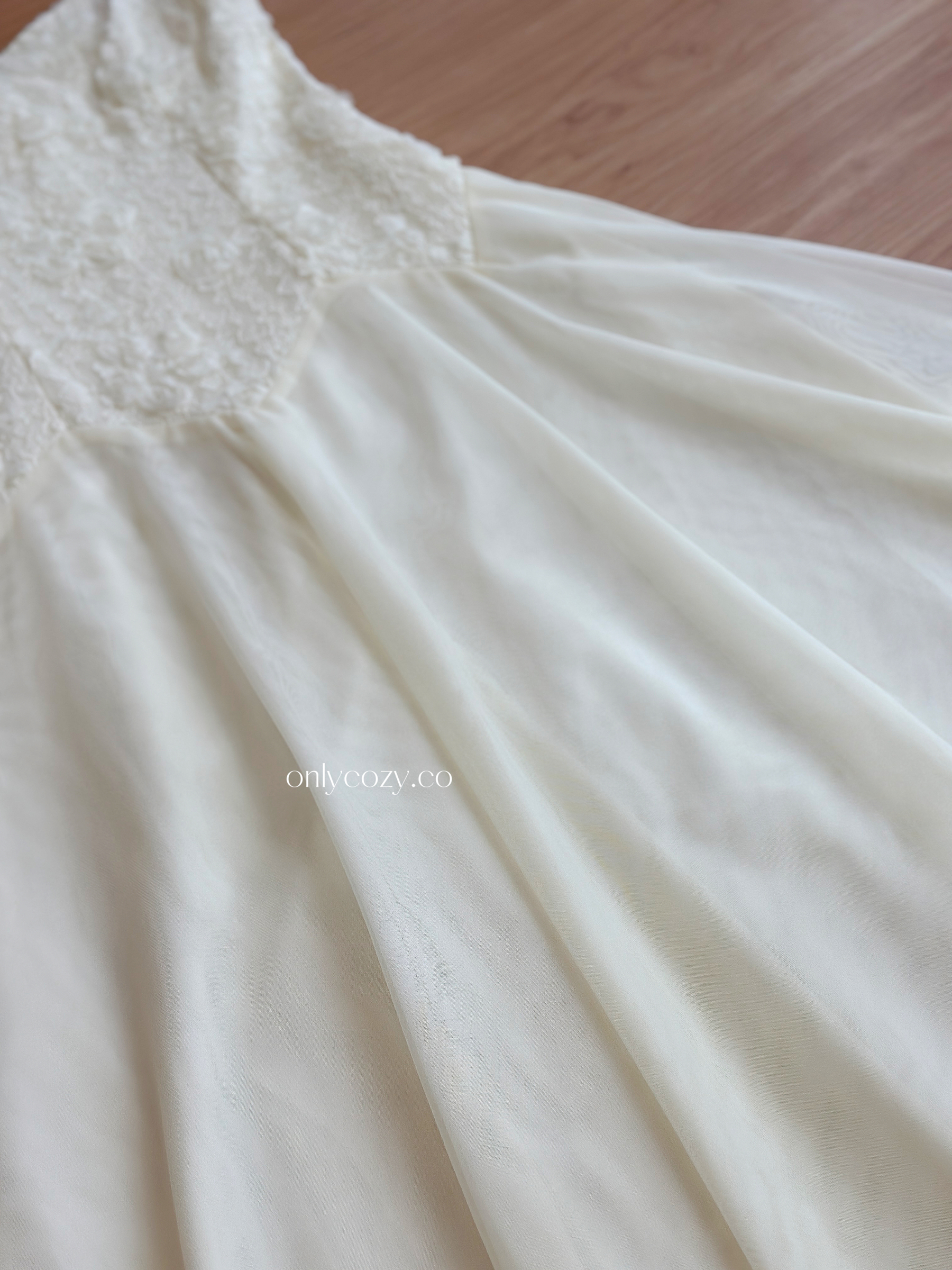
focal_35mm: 48
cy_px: 635
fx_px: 1760
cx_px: 476
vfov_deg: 39.7
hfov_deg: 30.3
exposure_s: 1/469
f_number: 1.78
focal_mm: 6.86
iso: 80
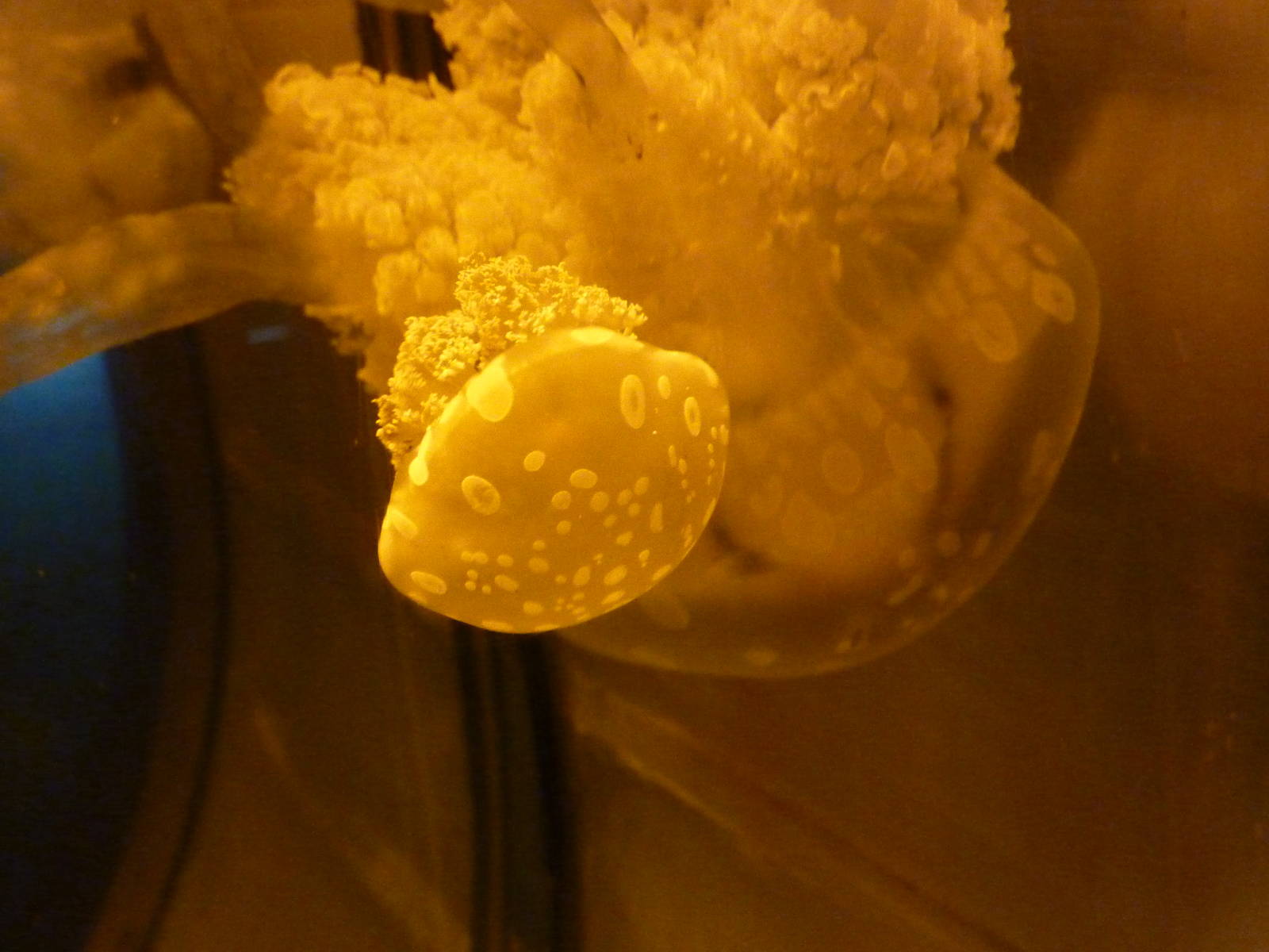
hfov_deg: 52.6
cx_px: 634
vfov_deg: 40.7
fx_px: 1283
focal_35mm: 35
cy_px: 476
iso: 800
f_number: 3.5
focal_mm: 5.7
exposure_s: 1/25
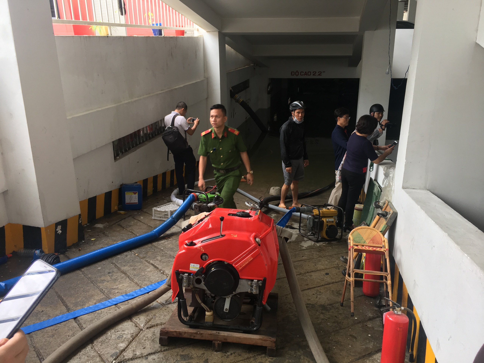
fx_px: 405
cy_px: 182
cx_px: 242
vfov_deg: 48.2
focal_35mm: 29
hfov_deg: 61.7
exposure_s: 1/50
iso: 32
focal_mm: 4.15
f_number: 2.2
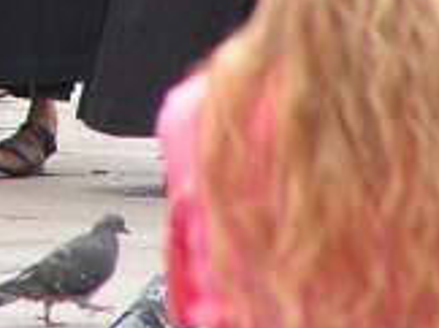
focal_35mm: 1345
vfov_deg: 1.1
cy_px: -247
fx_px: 17032
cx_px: -168
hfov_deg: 1.5
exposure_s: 1/400
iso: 160
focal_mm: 60.2
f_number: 3.5
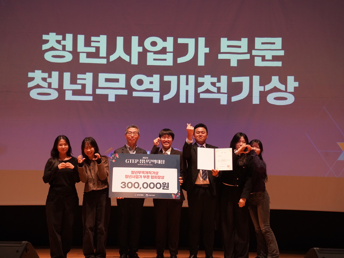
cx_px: 157
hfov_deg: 29.0
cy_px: 130
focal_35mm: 67
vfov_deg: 21.9
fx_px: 666
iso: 4000
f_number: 4
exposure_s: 1/160
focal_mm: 61
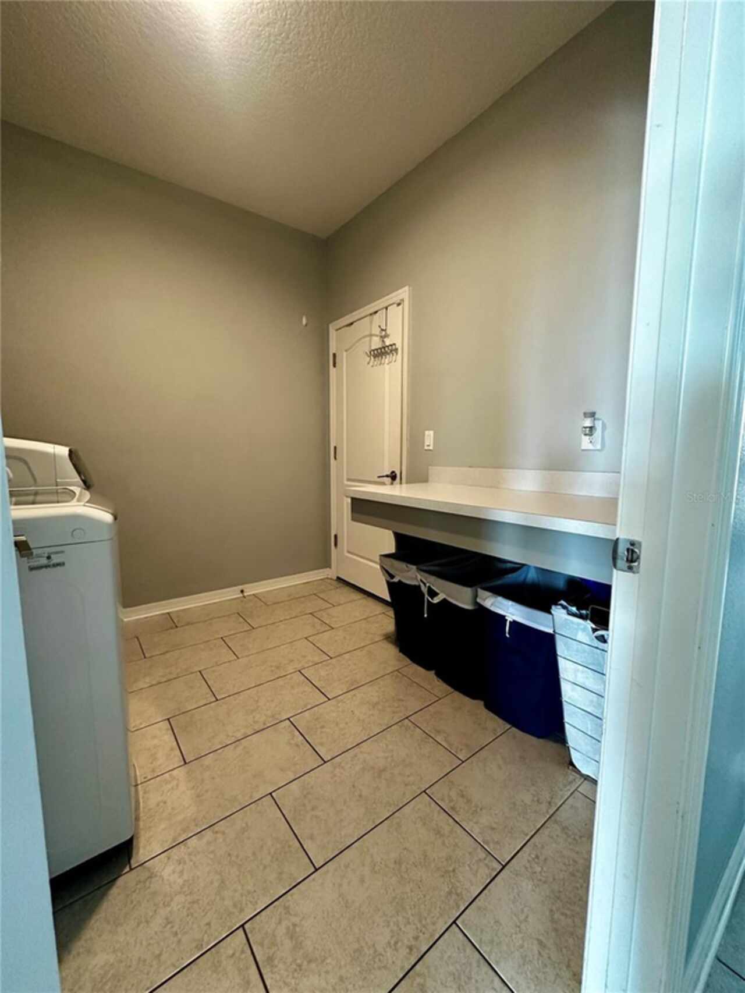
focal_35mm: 14
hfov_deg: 85.7
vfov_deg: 102.1
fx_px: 402
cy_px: 496
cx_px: 372
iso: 400
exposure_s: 1/60
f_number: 2.2
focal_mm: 2.22
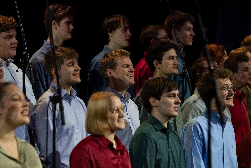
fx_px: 1394
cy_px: 84
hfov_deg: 10.3
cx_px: 126
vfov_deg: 6.9
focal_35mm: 200
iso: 1000
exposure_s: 1/200
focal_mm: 200
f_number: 5
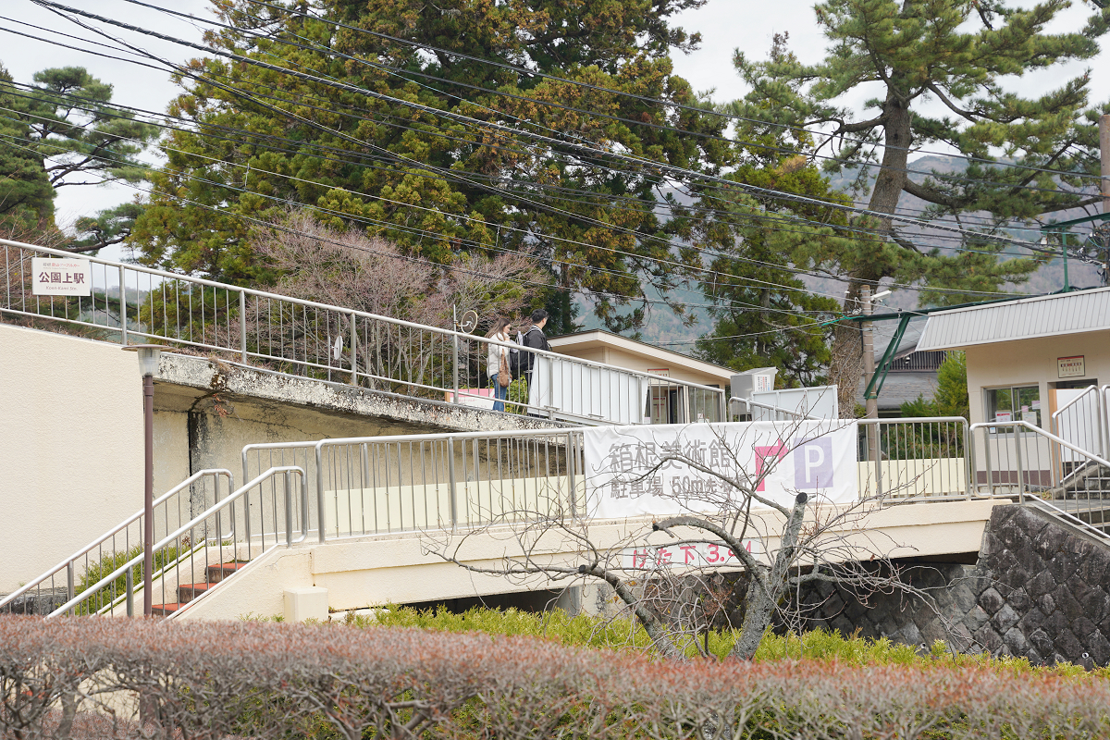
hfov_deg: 36.9
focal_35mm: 54
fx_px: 1665
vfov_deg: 25.1
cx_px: 555
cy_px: 370
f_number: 5
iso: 100
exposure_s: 1/100
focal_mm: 54
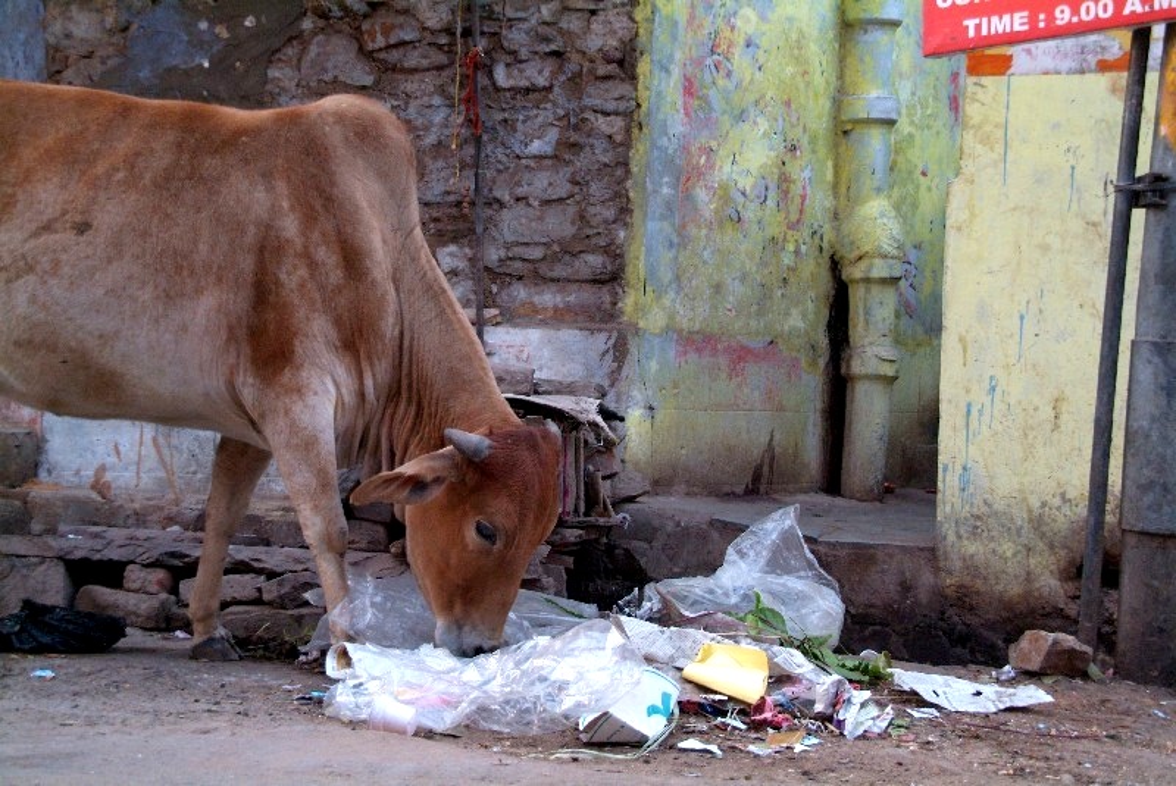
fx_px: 1667
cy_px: 393
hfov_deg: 38.8
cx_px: 588
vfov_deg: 26.5
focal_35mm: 51
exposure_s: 1/45
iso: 1600
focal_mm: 34
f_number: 4.5
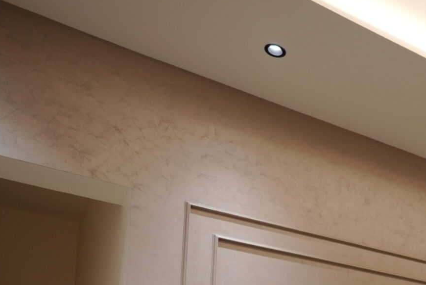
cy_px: 414
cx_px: 534
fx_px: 592
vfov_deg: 22.6
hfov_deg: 31.7
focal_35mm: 50
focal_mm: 17
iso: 400
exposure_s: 1/125
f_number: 2.8
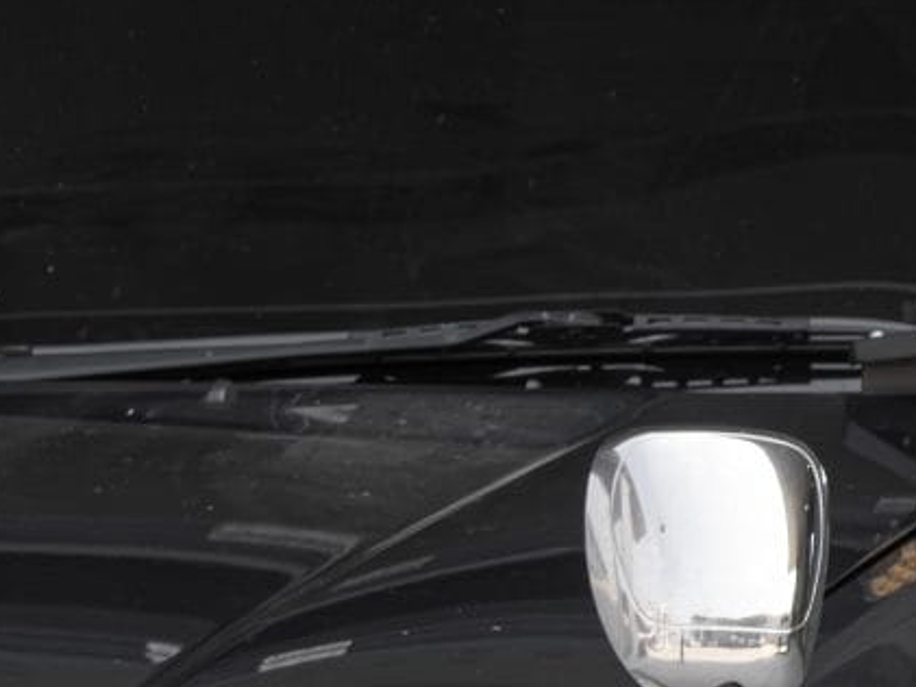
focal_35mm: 364
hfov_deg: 5.4
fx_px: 9635
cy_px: 1191
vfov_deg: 4.1
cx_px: -603
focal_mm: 55
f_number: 7.1
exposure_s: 1/125
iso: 160
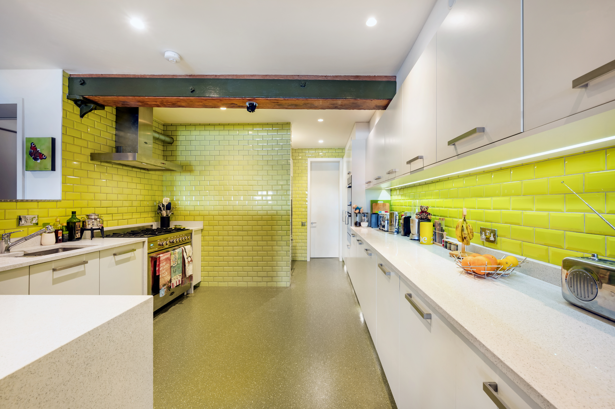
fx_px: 239
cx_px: 308
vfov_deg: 81.1
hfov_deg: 104.3
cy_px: 204
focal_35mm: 14
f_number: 9
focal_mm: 14
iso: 400
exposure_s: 1/1.67
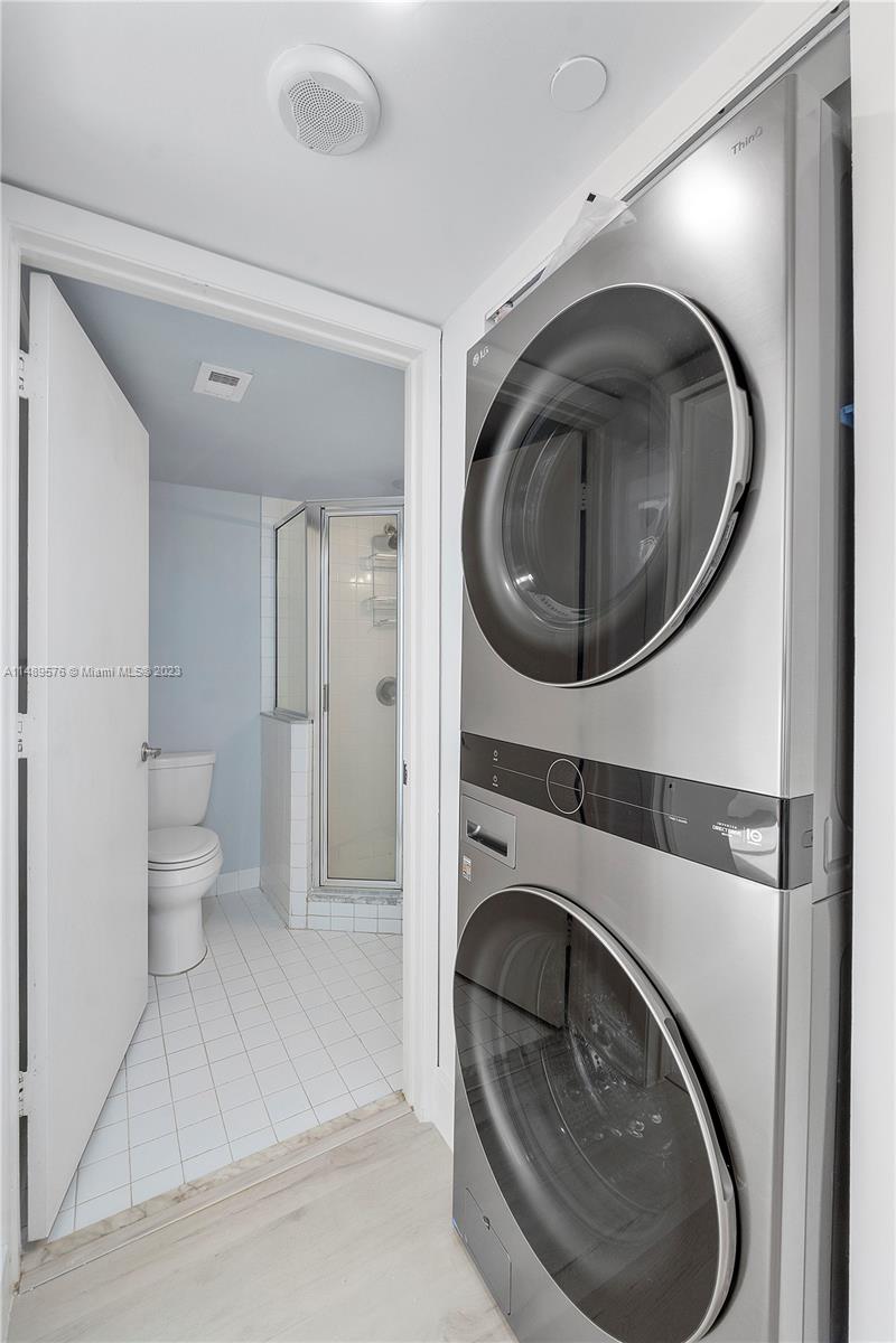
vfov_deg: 100.4
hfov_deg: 77.3
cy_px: 672
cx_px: 448
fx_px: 560
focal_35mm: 15
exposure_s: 1/5
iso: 160
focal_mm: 10
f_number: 11
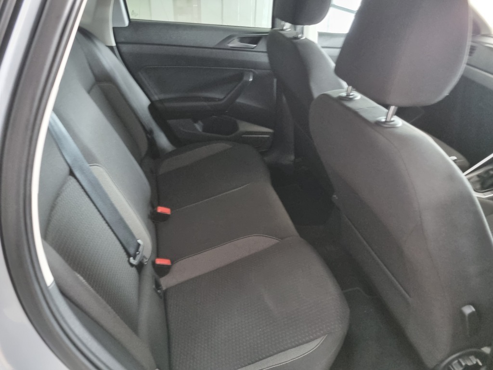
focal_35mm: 26
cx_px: 246
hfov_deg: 67.3
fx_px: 370
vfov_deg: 53.1
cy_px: 185
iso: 640
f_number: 1.8
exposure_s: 1/25
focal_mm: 5.4
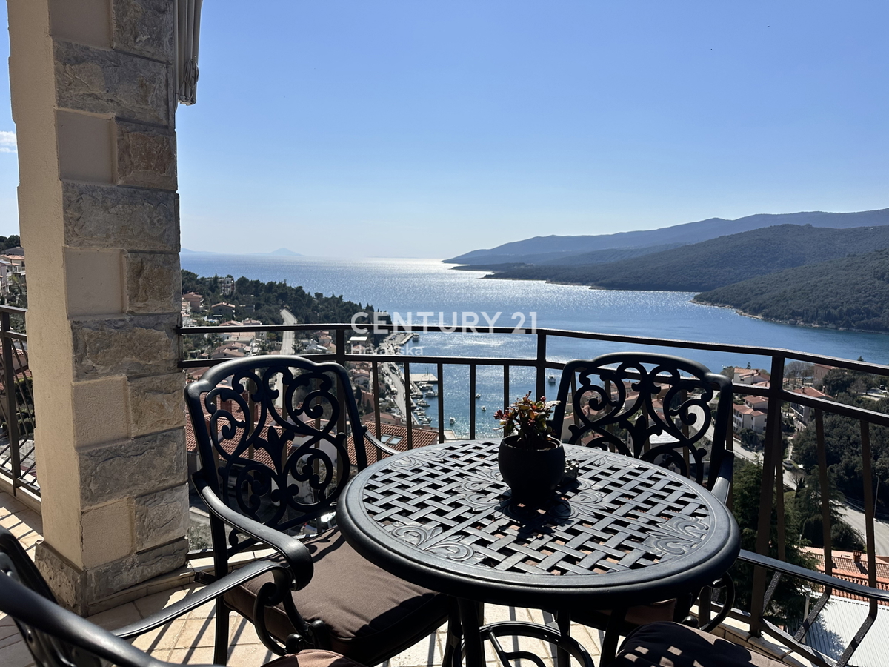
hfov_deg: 71.6
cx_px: 444
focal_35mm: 24
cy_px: 334
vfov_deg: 56.8
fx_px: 616
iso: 80
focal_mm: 6.86
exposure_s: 1/9709
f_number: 1.78
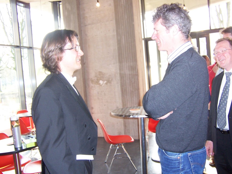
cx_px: 115
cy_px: 87
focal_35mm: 36
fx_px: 241
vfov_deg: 39.6
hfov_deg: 51.4
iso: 140
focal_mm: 5.5
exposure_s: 1/60
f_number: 2.8
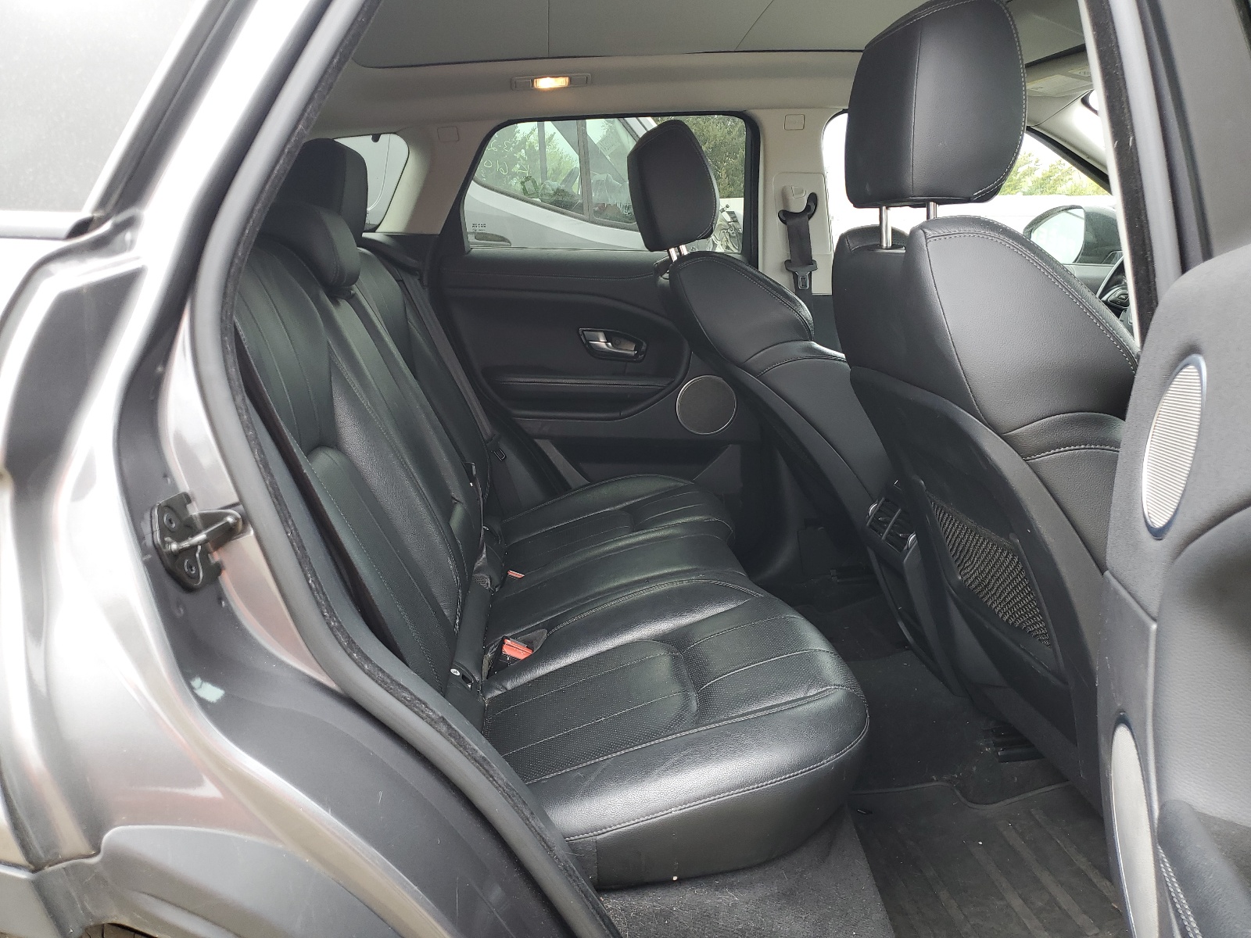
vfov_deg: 53.1
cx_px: 626
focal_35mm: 26
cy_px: 469
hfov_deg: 67.3
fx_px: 940
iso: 50
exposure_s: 1/227
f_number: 1.5
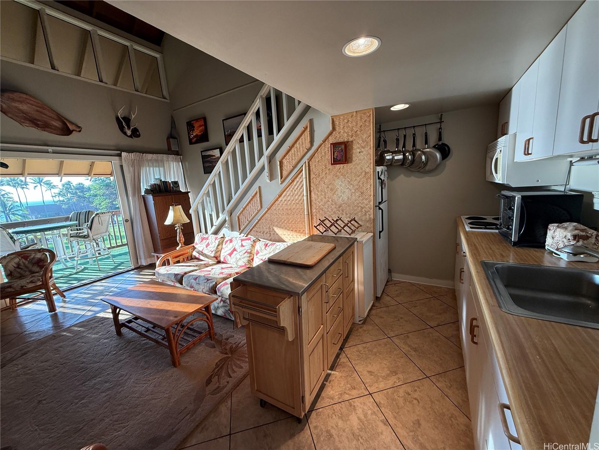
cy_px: 225
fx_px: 242
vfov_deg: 85.7
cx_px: 300
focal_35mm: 14
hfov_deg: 102.1
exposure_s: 1/120
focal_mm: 2.22
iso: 100
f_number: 2.2
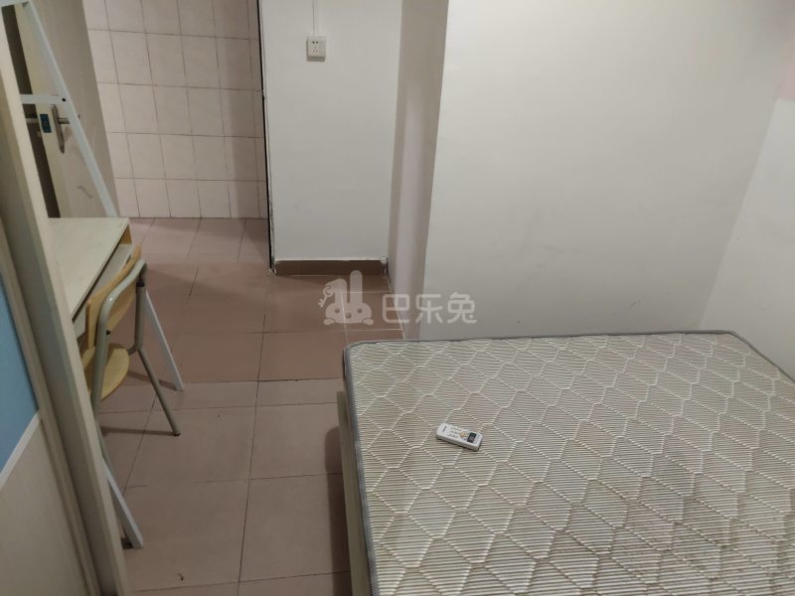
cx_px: 398
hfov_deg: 60.0
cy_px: 298
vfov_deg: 46.8
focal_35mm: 30
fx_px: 689
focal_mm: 4.35
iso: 361
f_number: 1.8
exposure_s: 1/33
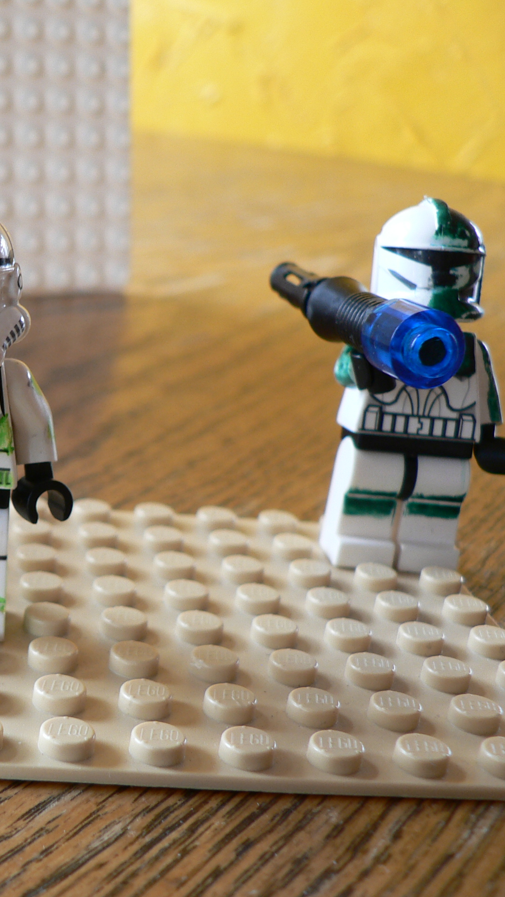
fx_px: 1285
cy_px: 450
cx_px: -92
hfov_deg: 20.8
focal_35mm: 54
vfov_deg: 38.5
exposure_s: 1/30
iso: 80
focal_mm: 6.2
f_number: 2.8
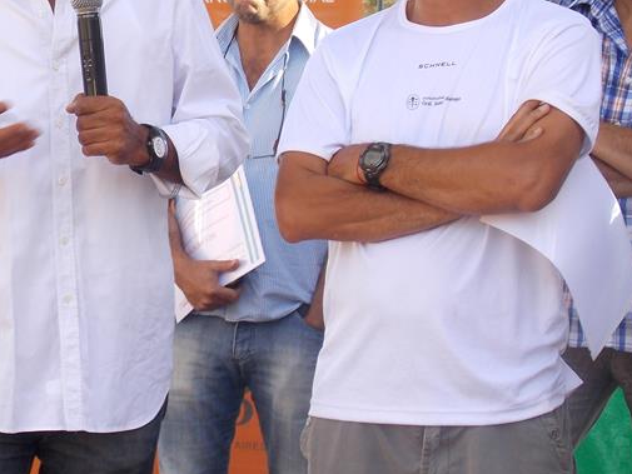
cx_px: 59
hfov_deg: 13.8
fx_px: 2593
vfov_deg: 10.4
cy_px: 159
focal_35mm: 142
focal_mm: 12.5
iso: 80
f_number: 4.2
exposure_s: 1/30
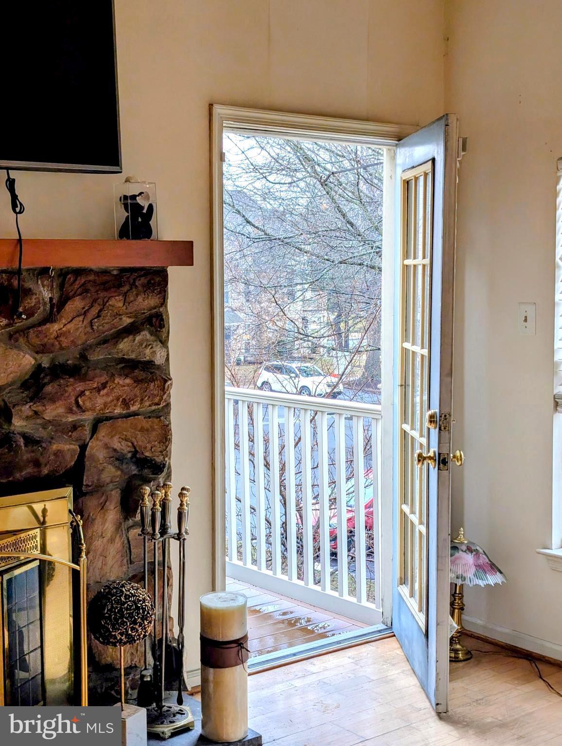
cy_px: 373
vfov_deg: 38.9
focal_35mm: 49
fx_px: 1058
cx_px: 281
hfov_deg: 29.7
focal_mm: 6.9
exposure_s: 1/58.4
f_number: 1.68
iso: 90
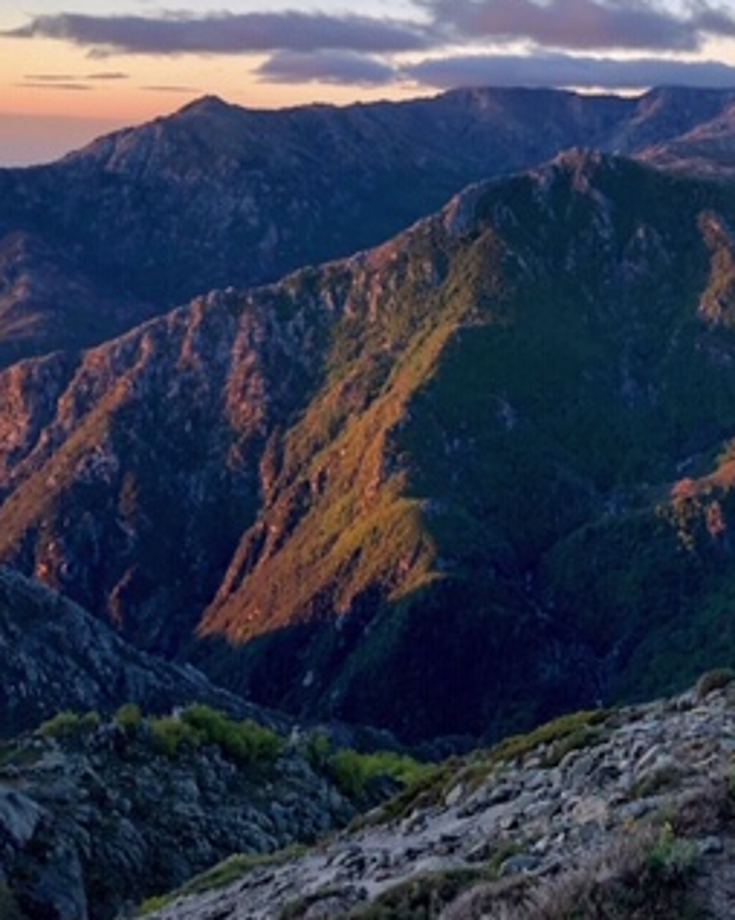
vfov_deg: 33.5
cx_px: 556
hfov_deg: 27.2
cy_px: 240
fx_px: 1497
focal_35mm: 55
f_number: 1.8
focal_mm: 4
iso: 20
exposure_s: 1/159
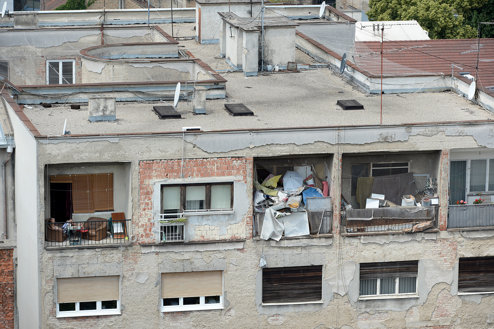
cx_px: 247
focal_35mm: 145
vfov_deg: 9.5
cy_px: 164
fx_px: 1989
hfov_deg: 14.2
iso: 200
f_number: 7.1
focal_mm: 145
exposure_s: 1/320
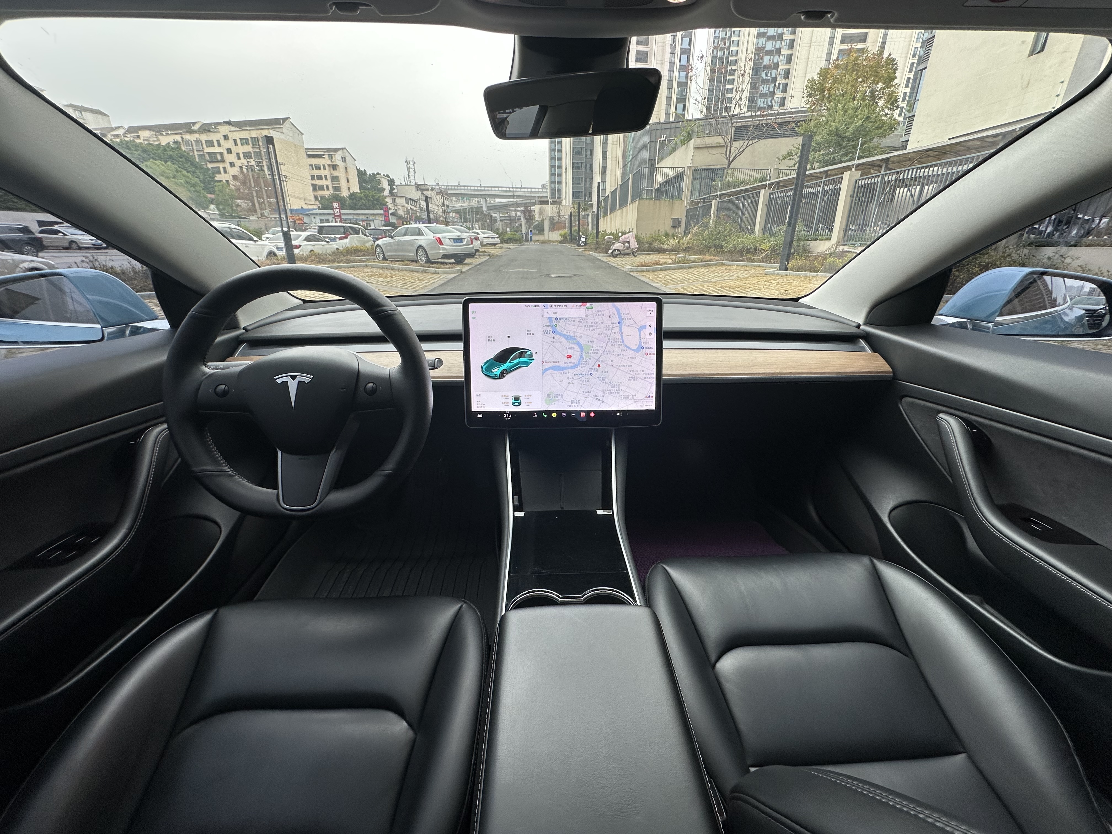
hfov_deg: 102.1
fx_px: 450
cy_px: 417
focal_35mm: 14
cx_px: 556
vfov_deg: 85.7
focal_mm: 2.22
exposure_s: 1/99
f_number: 2.2
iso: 64
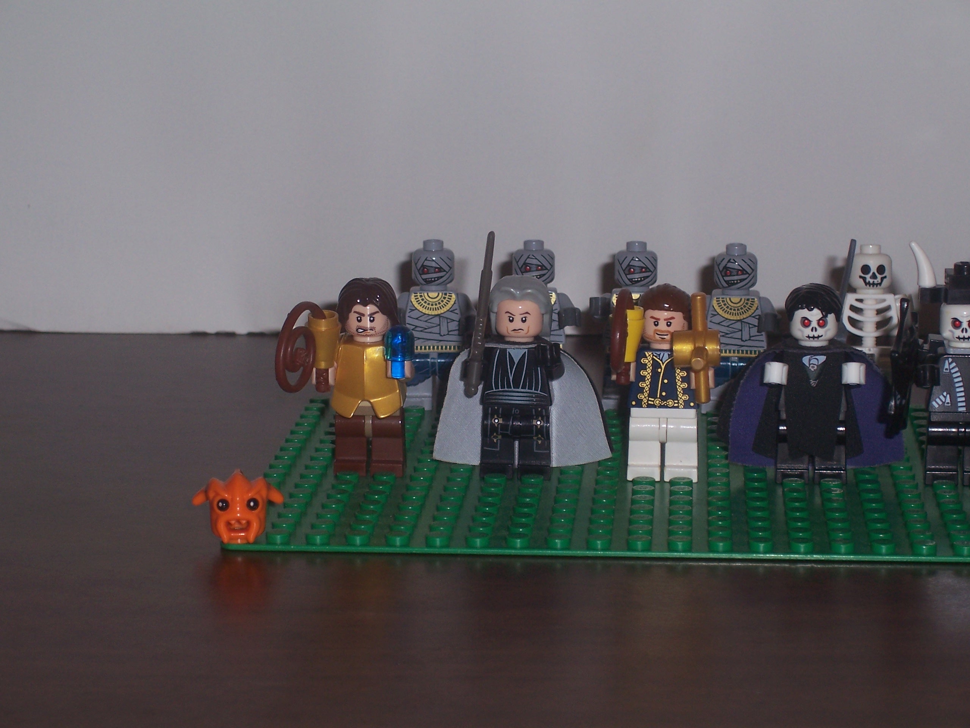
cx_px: 485
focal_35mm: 102
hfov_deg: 19.3
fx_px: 2858
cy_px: 364
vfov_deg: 14.5
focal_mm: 16.8
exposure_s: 1/90
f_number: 4.6
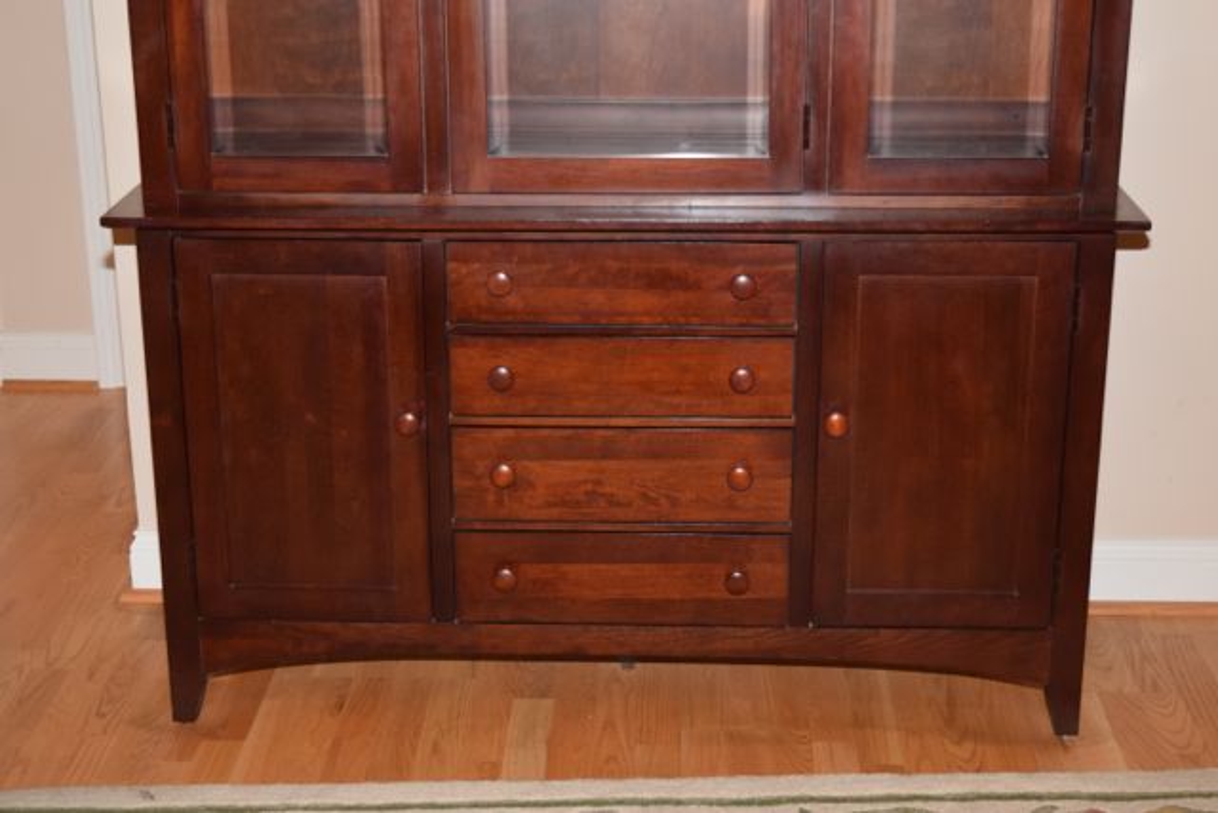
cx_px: 609
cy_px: 406
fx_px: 2030
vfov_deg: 22.6
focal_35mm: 60
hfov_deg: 33.4
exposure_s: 1/125
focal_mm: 40
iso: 800
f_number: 5
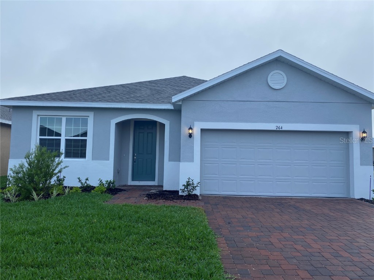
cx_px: 187
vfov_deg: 53.1
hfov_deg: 67.3
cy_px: 140
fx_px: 281
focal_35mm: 26
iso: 32
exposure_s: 1/1258
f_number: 1.8
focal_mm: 4.25
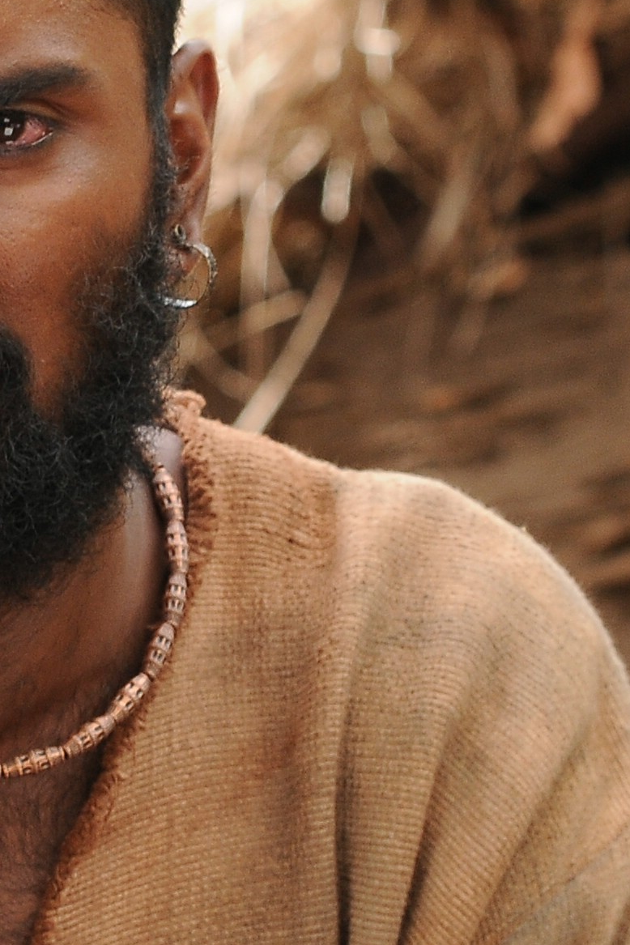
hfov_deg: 3.3
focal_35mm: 413
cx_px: -143
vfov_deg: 5.0
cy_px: 538
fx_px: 10836
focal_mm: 75
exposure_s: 1/125
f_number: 6.3
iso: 320
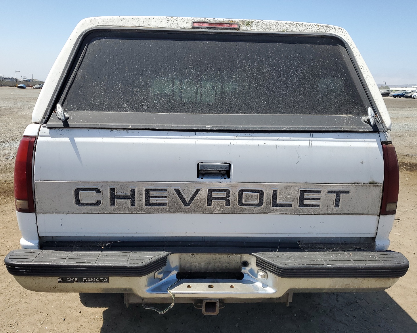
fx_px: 346
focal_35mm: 28
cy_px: 167
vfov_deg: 51.5
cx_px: 209
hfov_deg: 62.2
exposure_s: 1/2500
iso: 50
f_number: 1.5
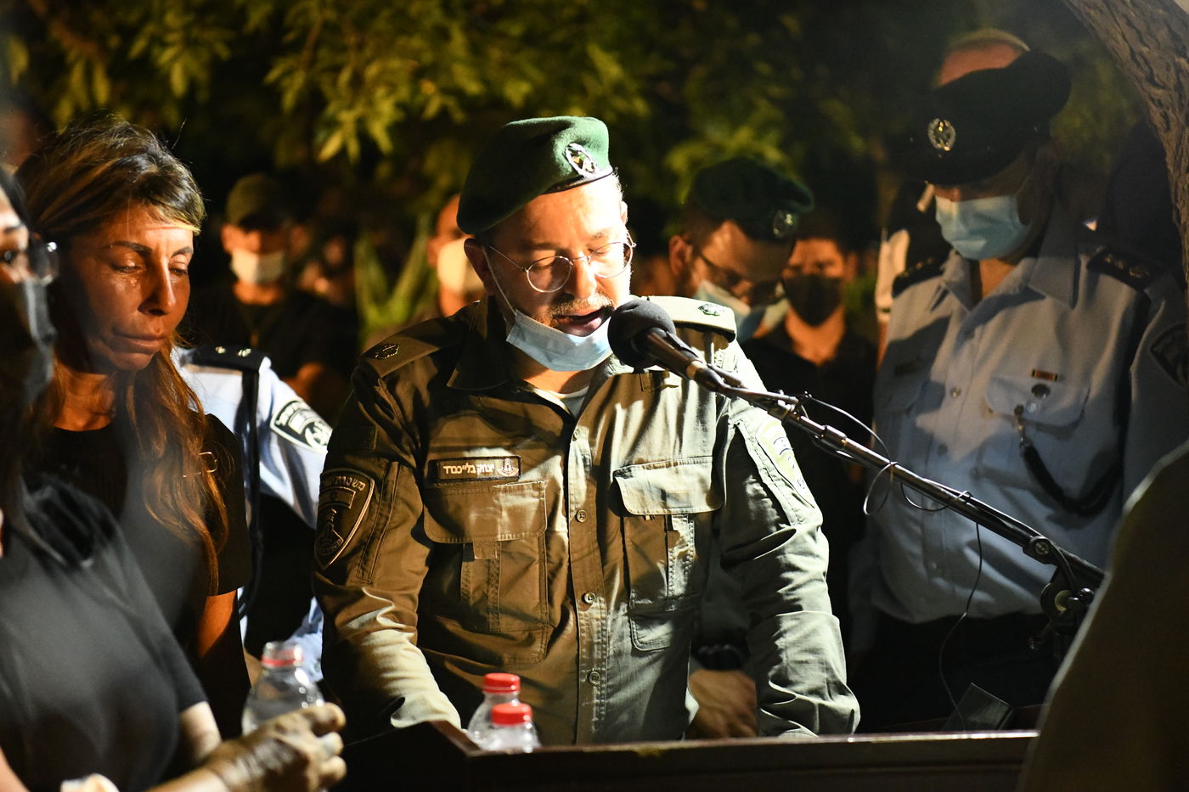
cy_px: 396
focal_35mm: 70
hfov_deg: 28.8
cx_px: 594
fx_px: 2312
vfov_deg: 19.5
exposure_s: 1/250
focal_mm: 70
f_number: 2.8
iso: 12800
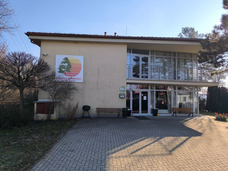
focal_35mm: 23
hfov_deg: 73.9
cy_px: 86
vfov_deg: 58.9
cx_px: 114
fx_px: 151
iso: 50
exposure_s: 1/756
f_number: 1.65
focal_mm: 6.14
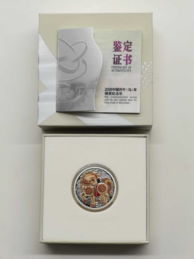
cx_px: 97
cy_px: 130
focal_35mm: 81
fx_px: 605
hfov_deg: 18.2
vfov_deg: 24.1
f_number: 16
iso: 160
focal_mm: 7.48
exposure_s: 1/100
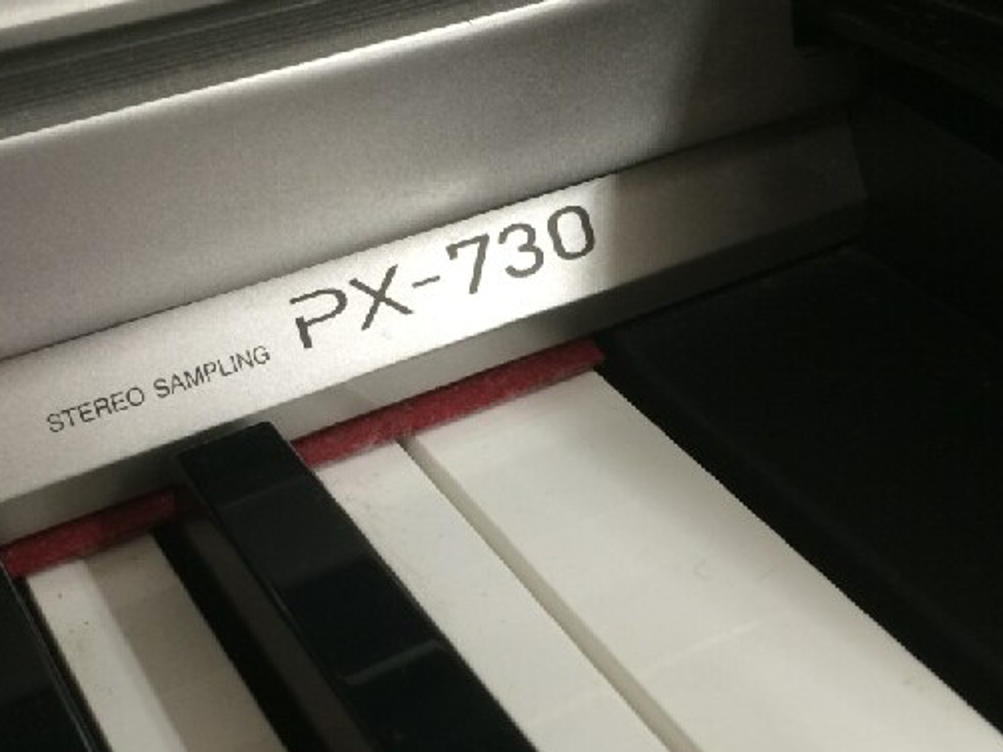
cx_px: 470
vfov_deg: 28.0
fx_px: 1506
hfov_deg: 36.8
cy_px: 431
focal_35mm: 52
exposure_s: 1/30
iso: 80
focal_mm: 4.15
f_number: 2.2
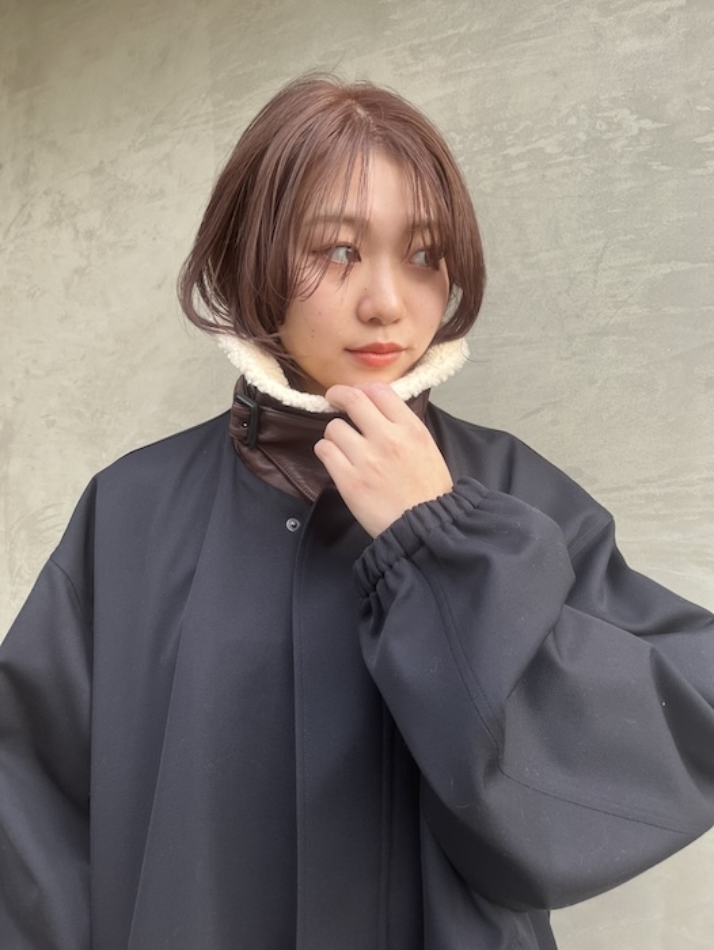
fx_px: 714
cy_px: 475
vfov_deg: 67.3
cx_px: 357
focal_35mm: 26
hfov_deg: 53.1
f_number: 1.6
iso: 50
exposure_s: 1/120
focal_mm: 5.1
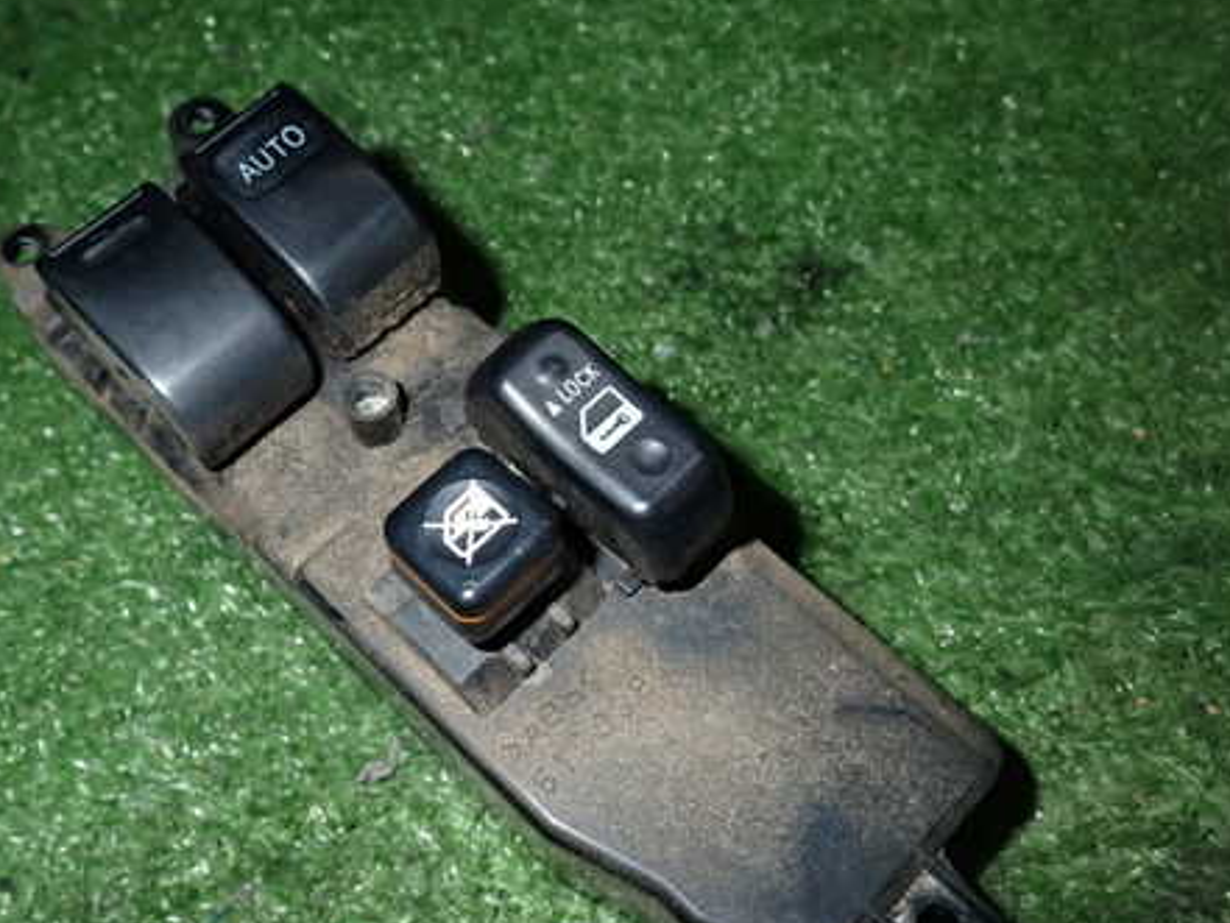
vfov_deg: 41.8
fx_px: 1208
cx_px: 496
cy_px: 471
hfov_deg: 53.6
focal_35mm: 34
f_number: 8
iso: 400
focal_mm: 4.5
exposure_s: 1/100
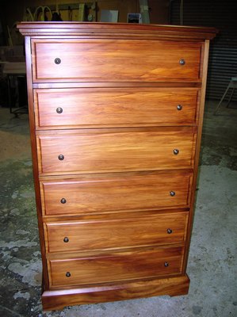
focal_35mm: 34
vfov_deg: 54.0
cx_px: 118
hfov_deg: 41.7
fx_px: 311
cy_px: 158
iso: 79
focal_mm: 5.7
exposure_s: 1/60.1
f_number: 2.9
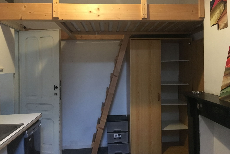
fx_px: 198
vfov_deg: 42.3
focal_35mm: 31
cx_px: 118
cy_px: 70
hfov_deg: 60.3
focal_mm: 4.15
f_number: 2.2
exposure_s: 1/17
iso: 320
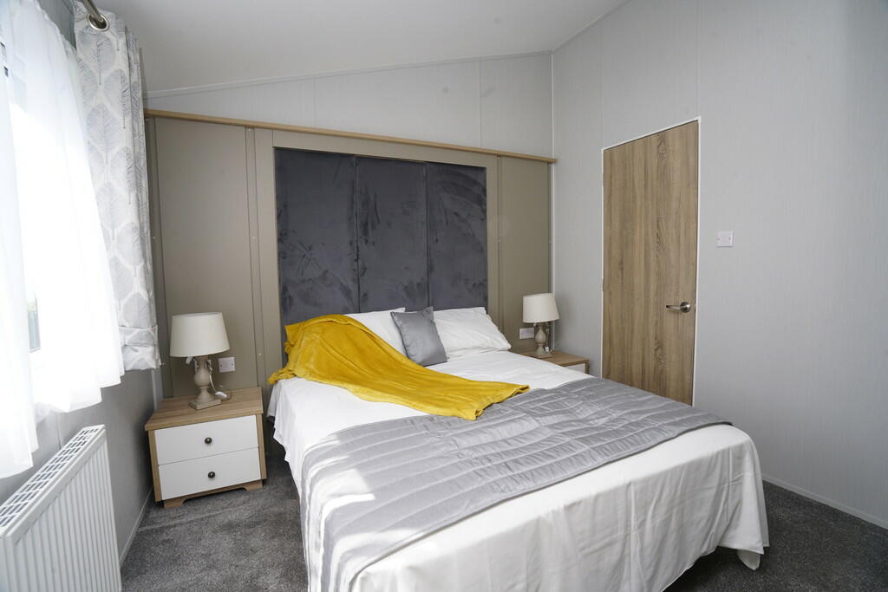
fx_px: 395
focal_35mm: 16
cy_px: 296
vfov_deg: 73.8
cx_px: 444
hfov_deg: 96.7
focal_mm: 16
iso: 500
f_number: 11
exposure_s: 1/60
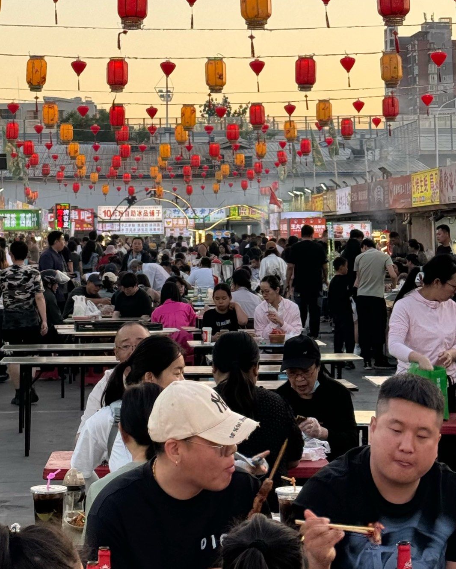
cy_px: 103
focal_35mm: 96
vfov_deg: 19.7
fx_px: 1619
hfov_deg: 16.0
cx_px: 147
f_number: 1.78
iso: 64
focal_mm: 6.76
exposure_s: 1/558
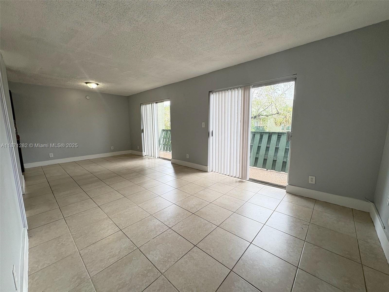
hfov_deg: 102.1
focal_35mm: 14
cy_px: 146
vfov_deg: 85.7
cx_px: 194
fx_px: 157
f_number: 2.2
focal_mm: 2.22
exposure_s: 1/126
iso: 40
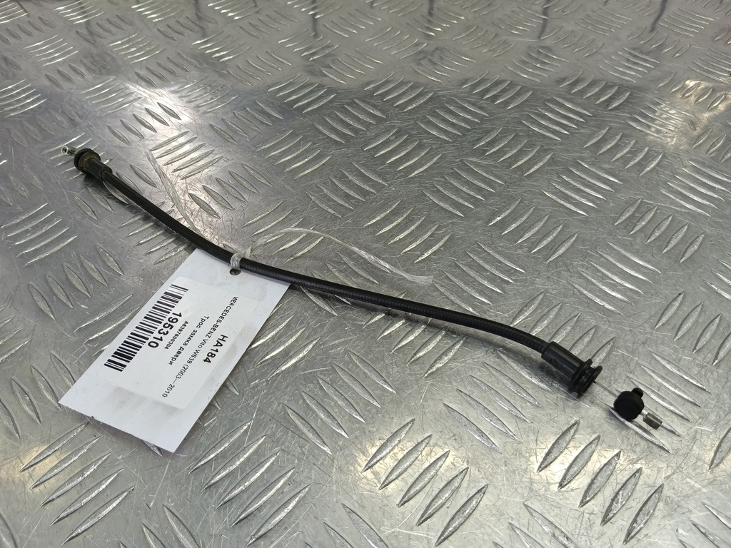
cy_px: 274
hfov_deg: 73.9
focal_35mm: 23
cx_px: 366
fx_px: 486
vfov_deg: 58.9
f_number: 1.6
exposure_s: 1/50
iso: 95
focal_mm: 4.11
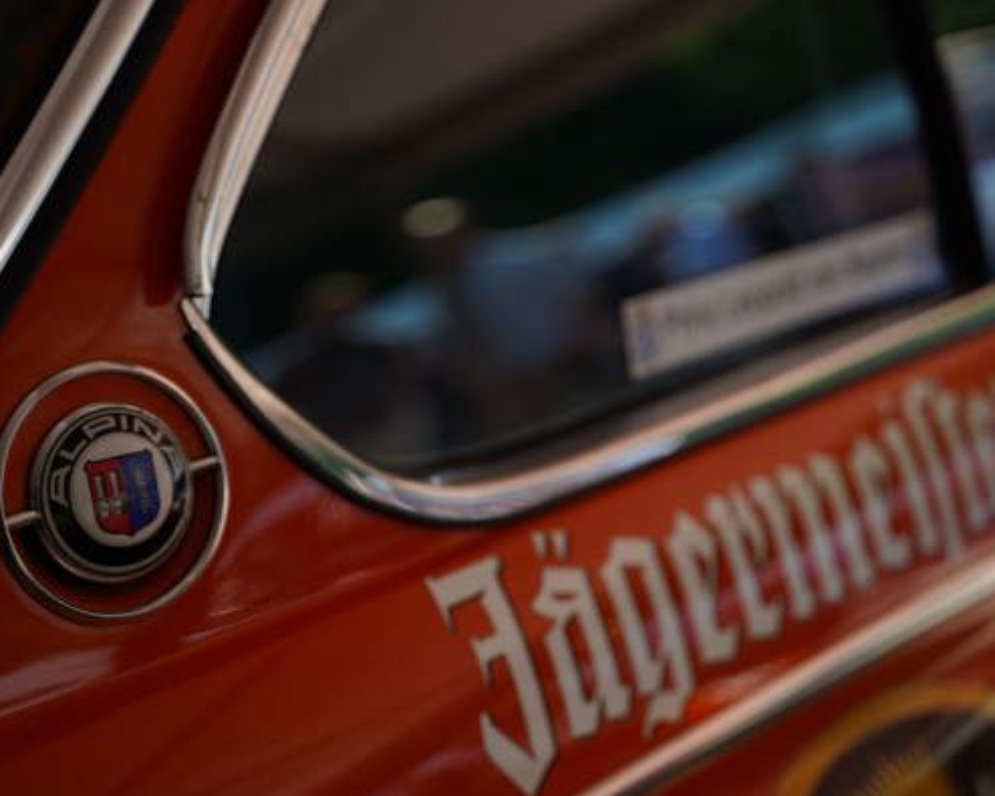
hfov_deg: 29.1
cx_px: 504
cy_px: 401
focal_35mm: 65
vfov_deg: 23.5
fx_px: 1914
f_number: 2.8
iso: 640
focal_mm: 57
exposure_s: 1/1250
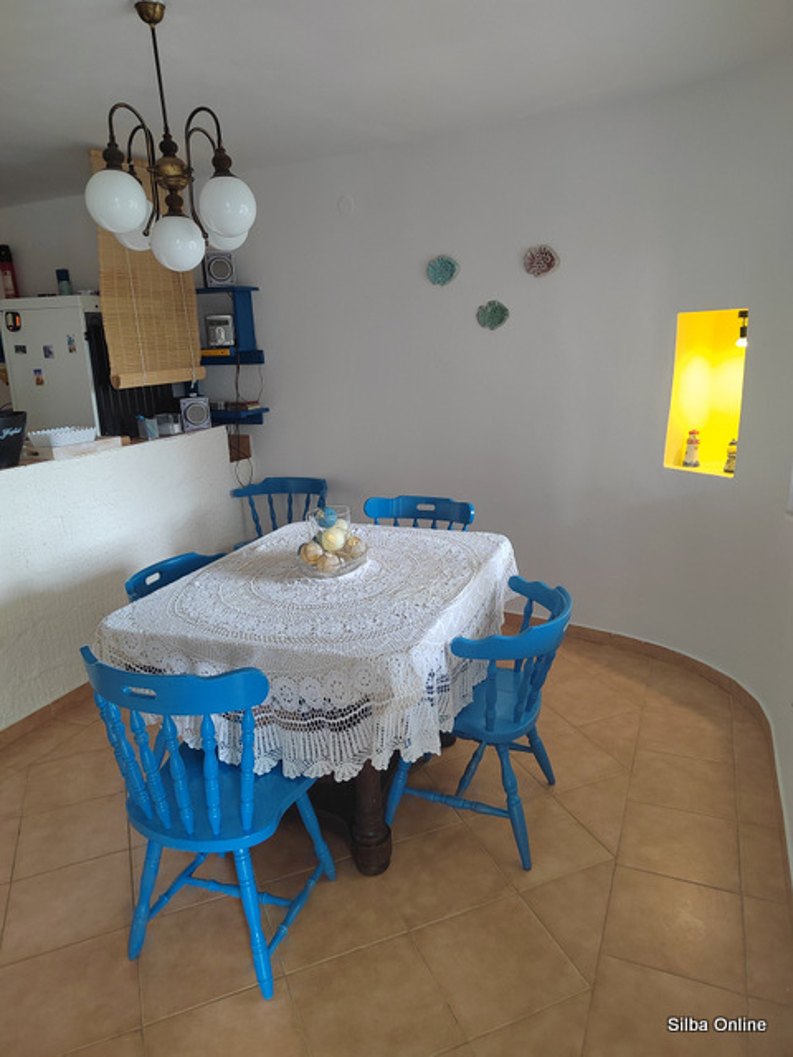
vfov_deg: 73.9
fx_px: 703
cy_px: 528
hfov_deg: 58.9
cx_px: 396
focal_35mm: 23
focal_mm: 5.52
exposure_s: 1/100
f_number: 1.9
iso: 1769
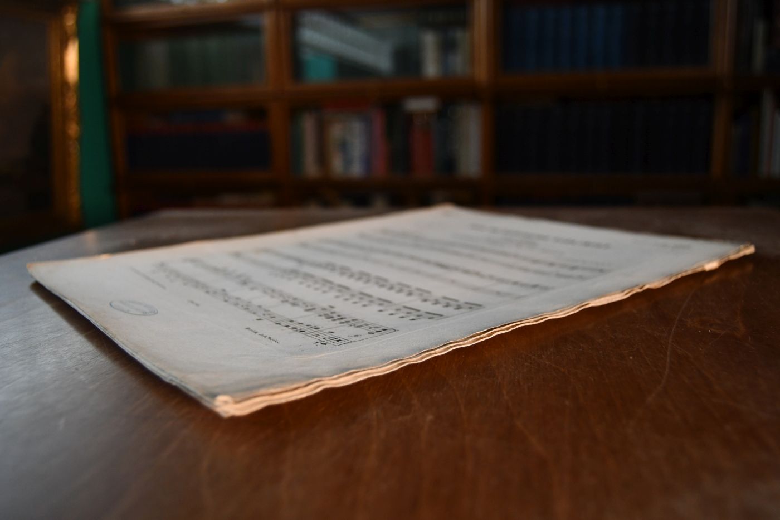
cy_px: 260
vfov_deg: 40.0
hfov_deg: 57.2
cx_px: 390
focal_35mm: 33
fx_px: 715
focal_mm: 22
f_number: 3.5
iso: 1100
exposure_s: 1/125
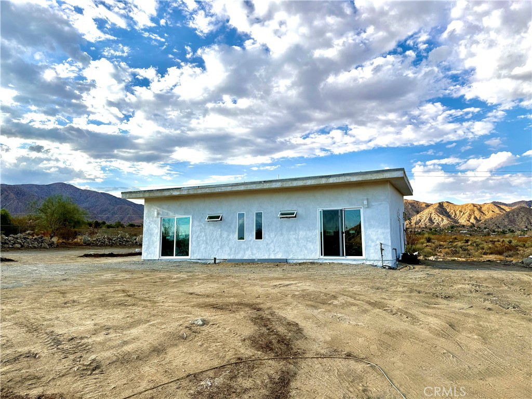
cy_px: 200
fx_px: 369
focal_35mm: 24
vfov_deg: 56.8
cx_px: 266
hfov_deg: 71.6
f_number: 1.78
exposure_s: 1/4673
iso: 80
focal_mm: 6.76
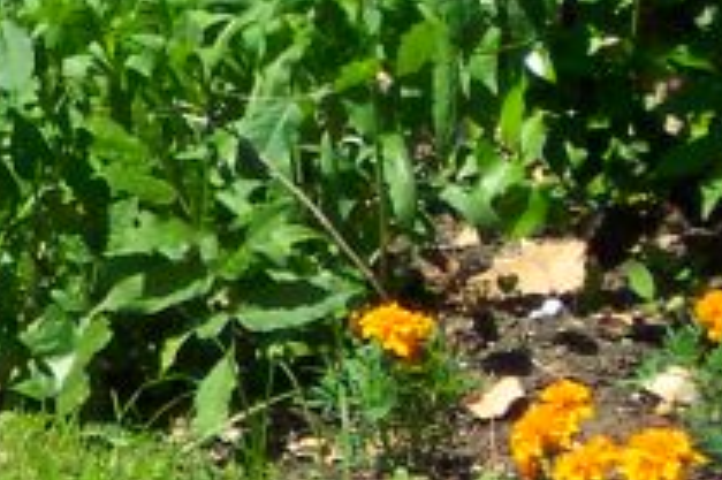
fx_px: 9839
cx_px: -763
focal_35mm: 491
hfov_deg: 4.1
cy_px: 90
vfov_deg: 2.8
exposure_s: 1/500
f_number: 4.8
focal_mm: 24
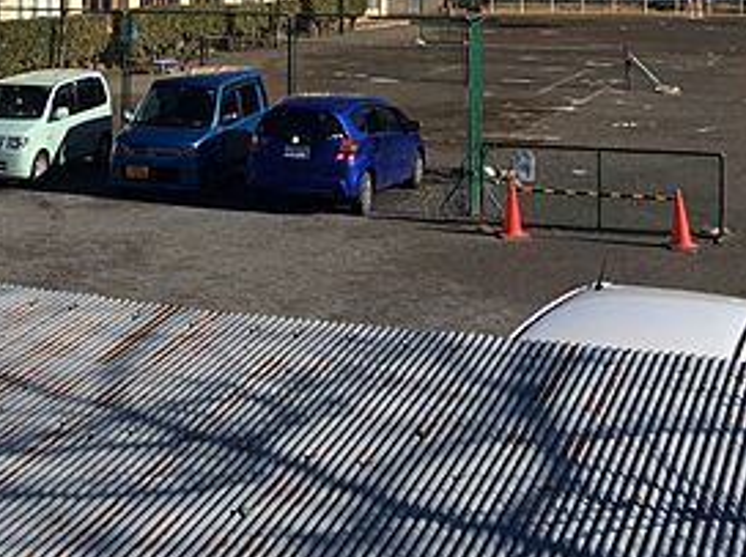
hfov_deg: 26.6
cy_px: -59
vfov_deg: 19.3
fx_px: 1570
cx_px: 261
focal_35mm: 73
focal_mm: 3.3
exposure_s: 1/2045
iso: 32
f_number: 2.4
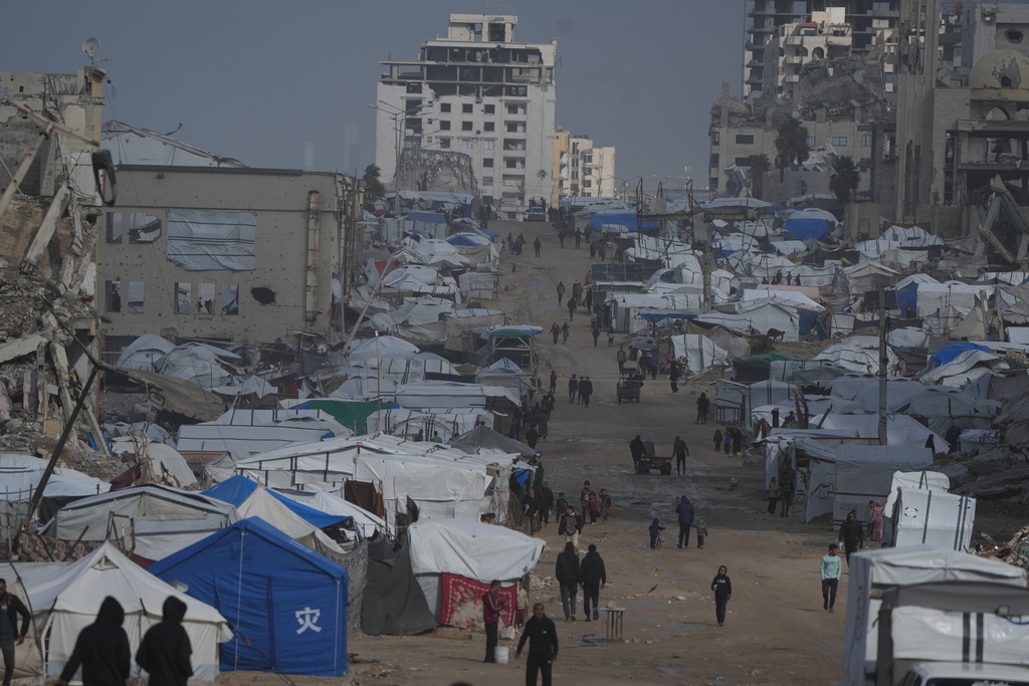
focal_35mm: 256
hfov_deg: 8.0
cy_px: 343
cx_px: 514
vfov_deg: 5.4
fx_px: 7318
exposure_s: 1/2500
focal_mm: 256
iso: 200
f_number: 5.6
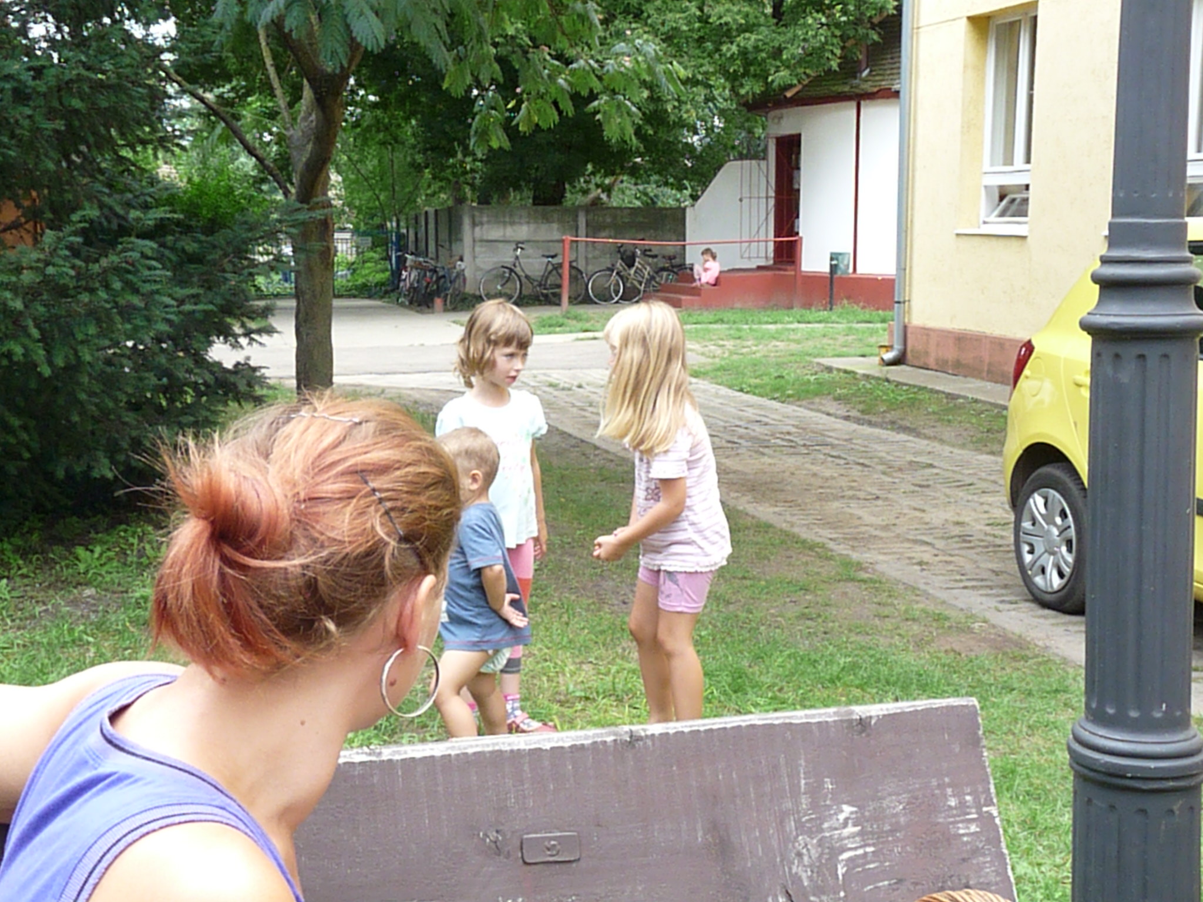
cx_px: 602
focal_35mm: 49
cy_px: 451
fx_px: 1703
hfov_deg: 38.9
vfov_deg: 29.7
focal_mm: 8.7
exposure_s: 1/200
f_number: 5.6
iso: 800
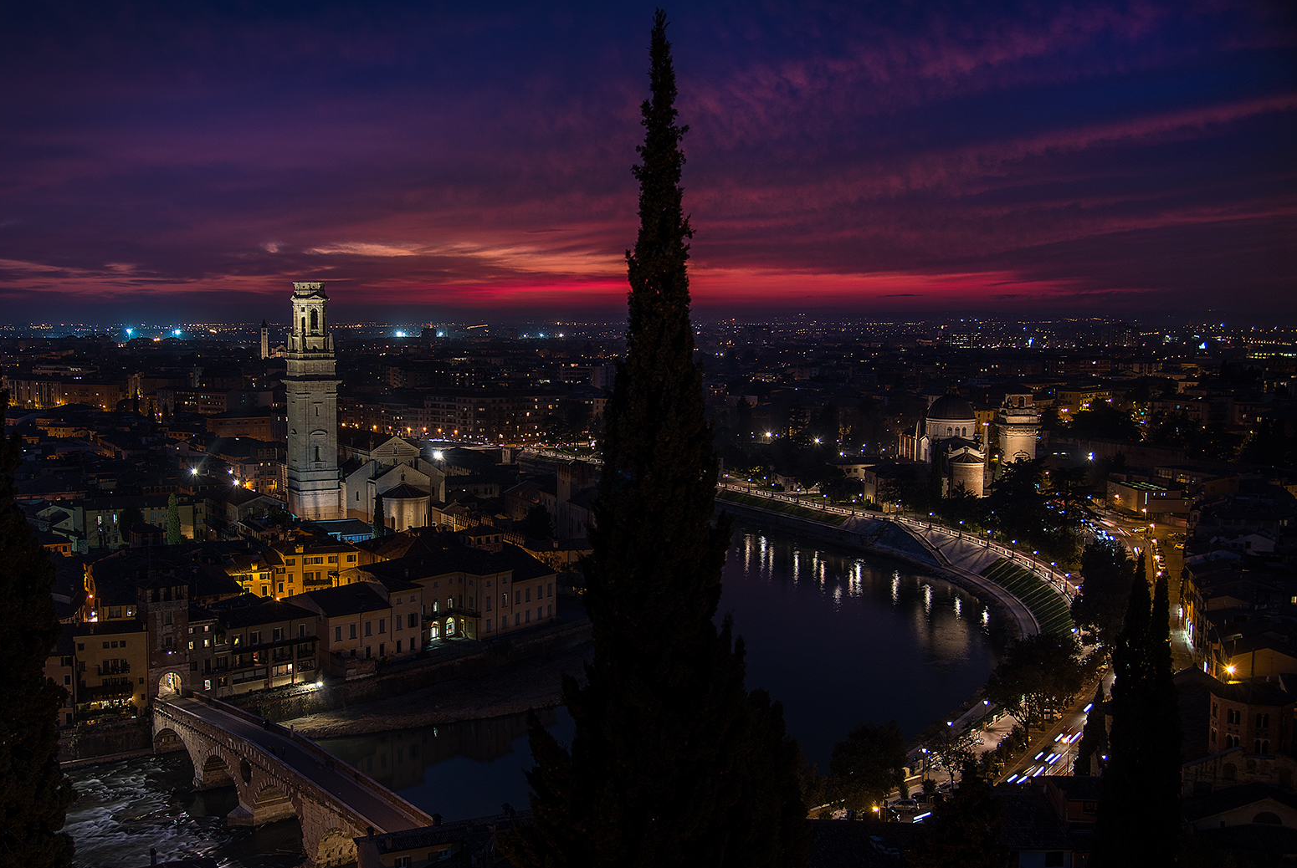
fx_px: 1299
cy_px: 461
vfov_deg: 37.0
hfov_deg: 52.8
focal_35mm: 36
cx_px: 545
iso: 100
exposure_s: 1/1.25
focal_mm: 31
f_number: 4
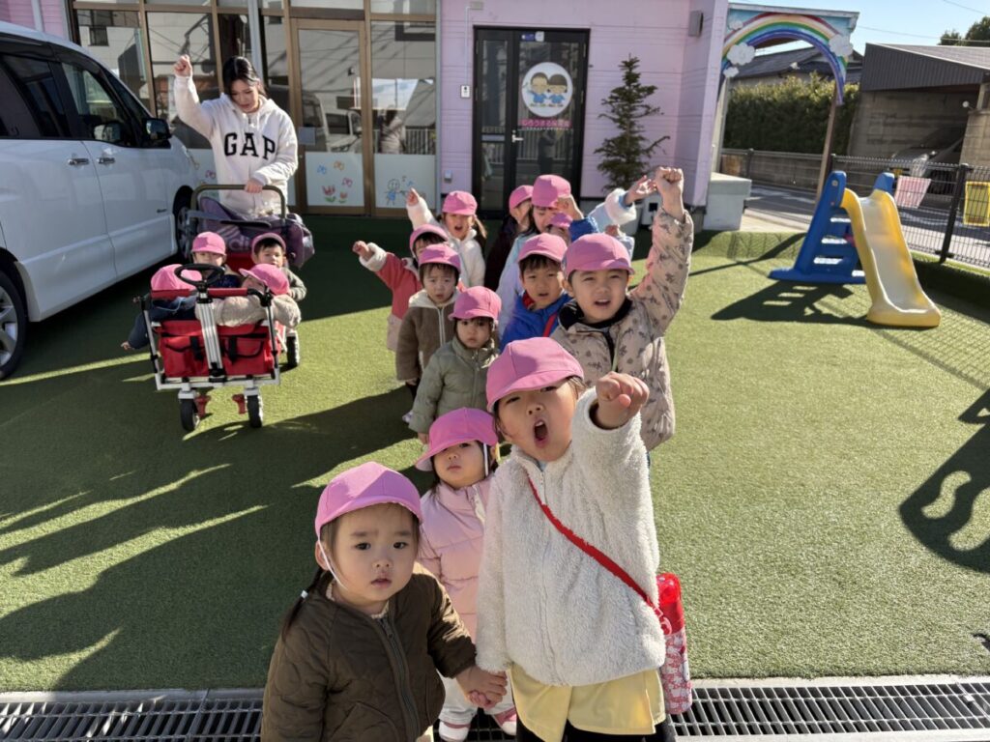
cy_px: 371
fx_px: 744
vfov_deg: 53.1
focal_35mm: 26
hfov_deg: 67.3
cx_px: 495
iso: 50
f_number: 1.6
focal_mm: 5.96
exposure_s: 1/1393
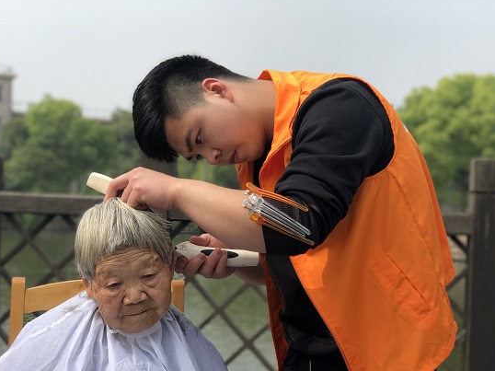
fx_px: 829
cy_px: 203
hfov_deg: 33.2
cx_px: 238
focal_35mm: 58
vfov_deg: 25.2
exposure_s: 1/774
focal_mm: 6
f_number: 2.4
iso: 16
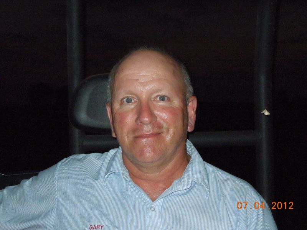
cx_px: 154
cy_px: 115
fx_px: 789
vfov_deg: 16.6
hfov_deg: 22.0
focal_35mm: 89
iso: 3200
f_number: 4.6
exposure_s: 1/4
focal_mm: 16
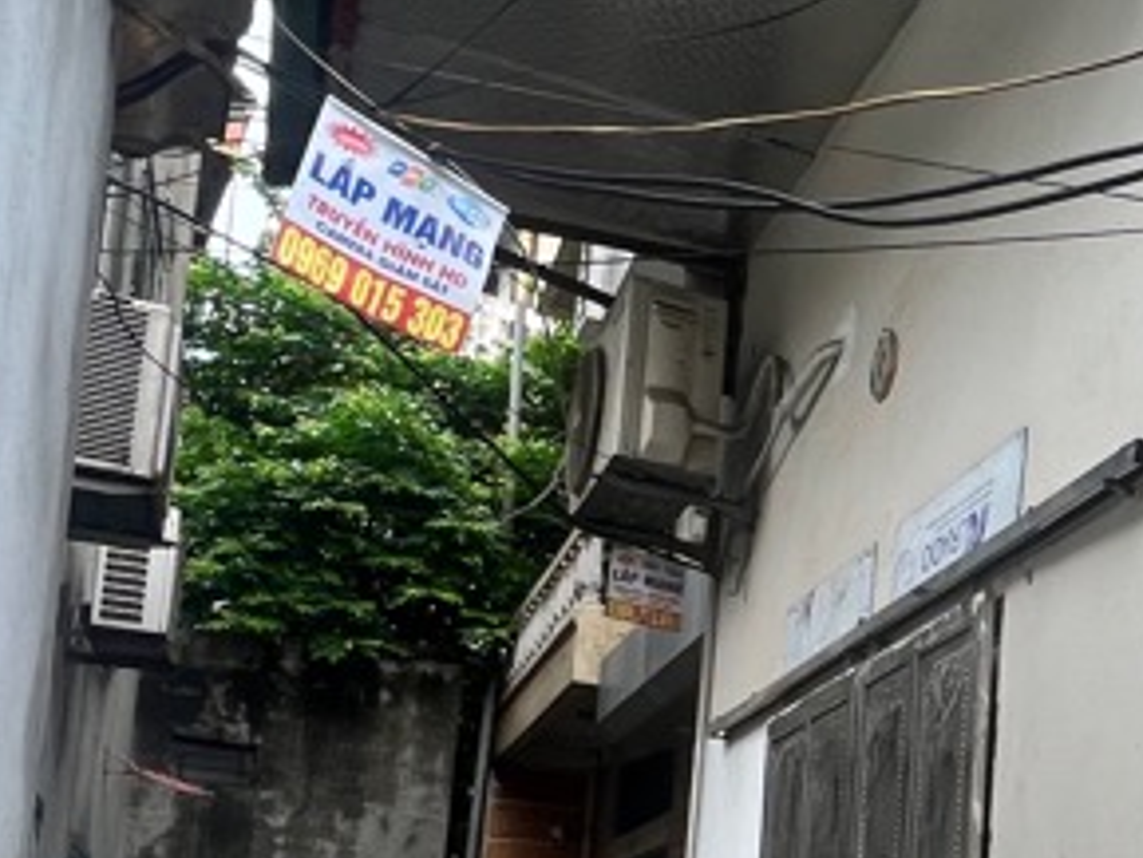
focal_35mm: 46
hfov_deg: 32.7
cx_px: 1420
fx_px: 1520
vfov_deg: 29.3
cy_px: 870
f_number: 1.8
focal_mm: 1.57
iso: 32
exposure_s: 1/284
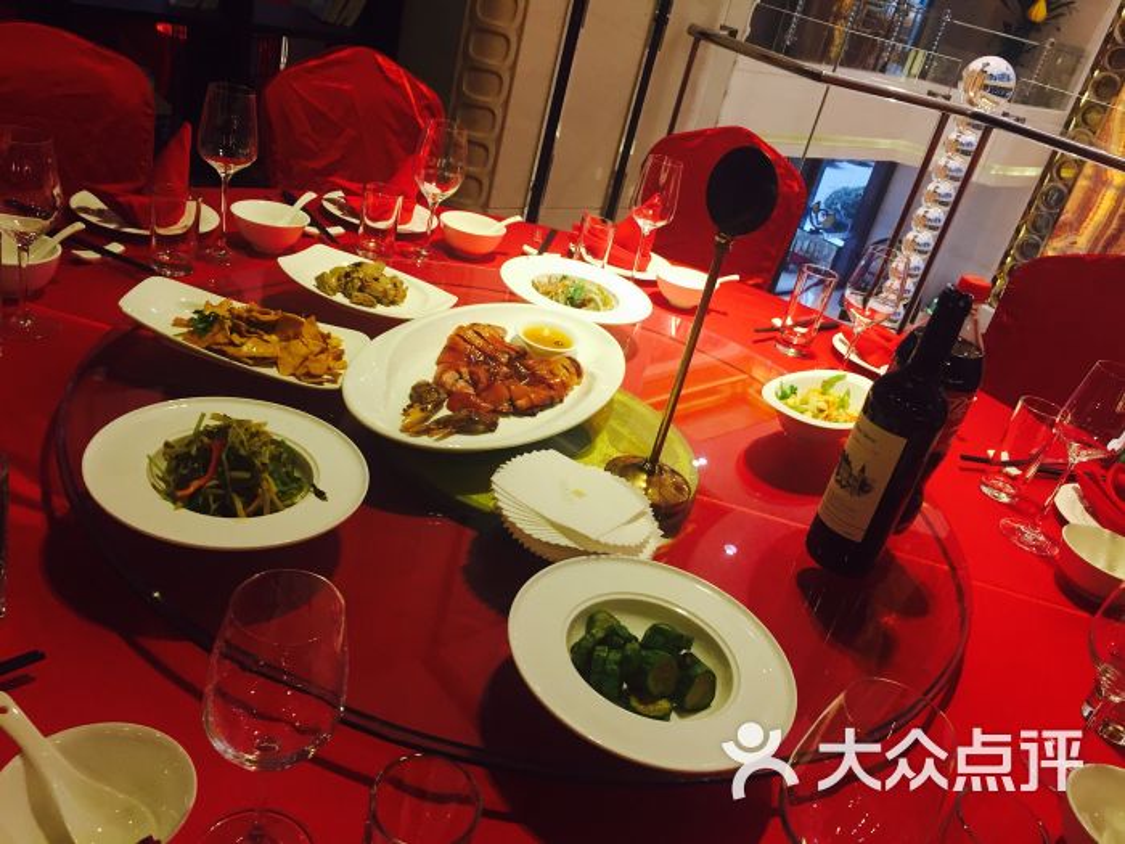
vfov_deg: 48.2
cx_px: 562
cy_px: 422
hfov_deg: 61.7
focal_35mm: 29
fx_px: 942
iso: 100
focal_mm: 4.15
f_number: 2.2
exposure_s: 1/33
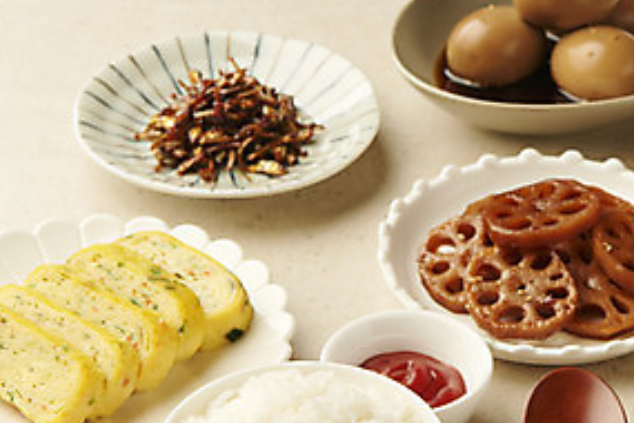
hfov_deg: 13.9
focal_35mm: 147
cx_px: 519
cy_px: 289
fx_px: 2589
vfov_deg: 9.3
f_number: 11
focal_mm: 70
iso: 125
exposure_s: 1/125
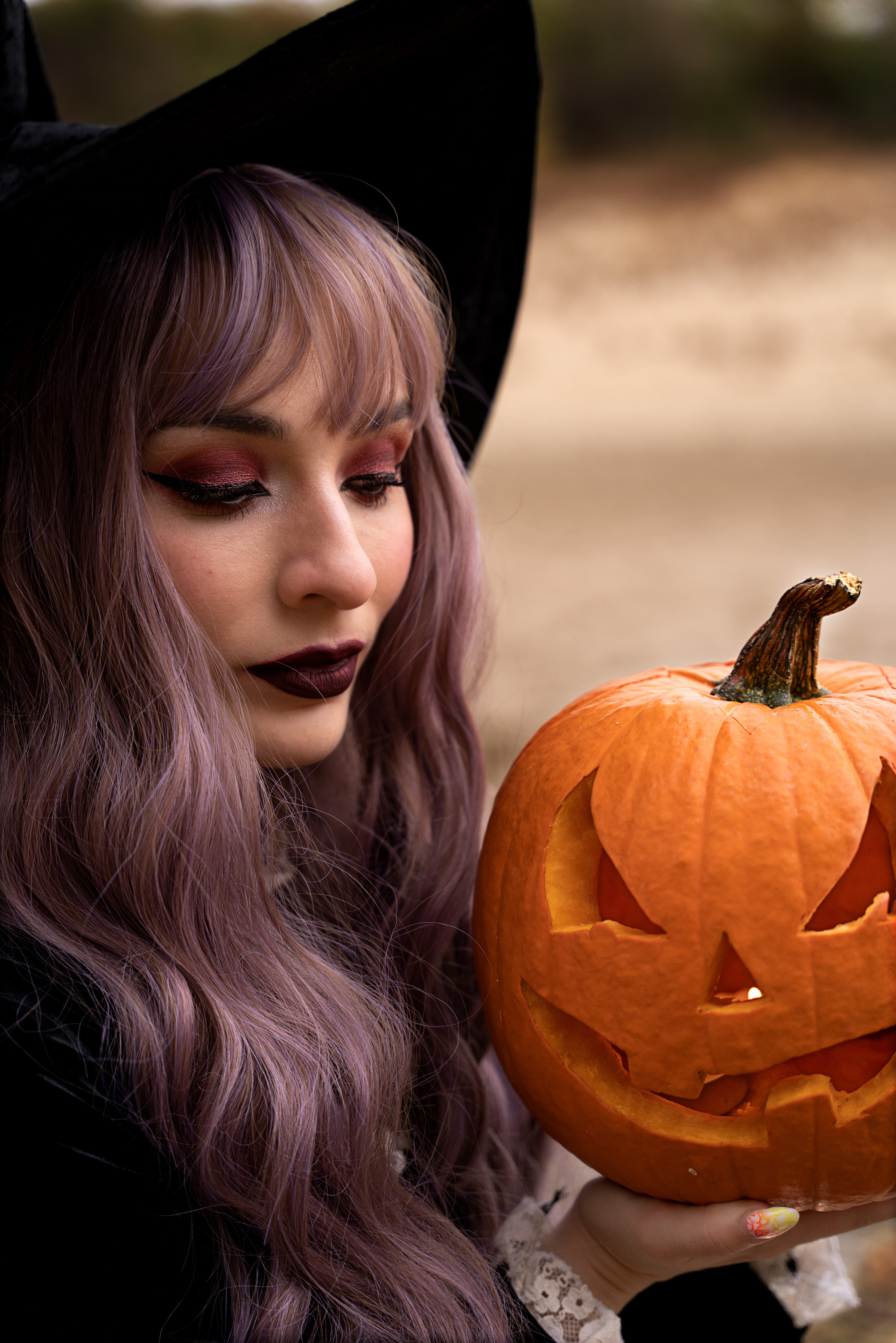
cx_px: 448
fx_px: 2348
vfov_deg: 31.9
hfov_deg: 21.6
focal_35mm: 63
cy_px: 672
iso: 320
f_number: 2.8
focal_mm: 62.9
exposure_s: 1/160
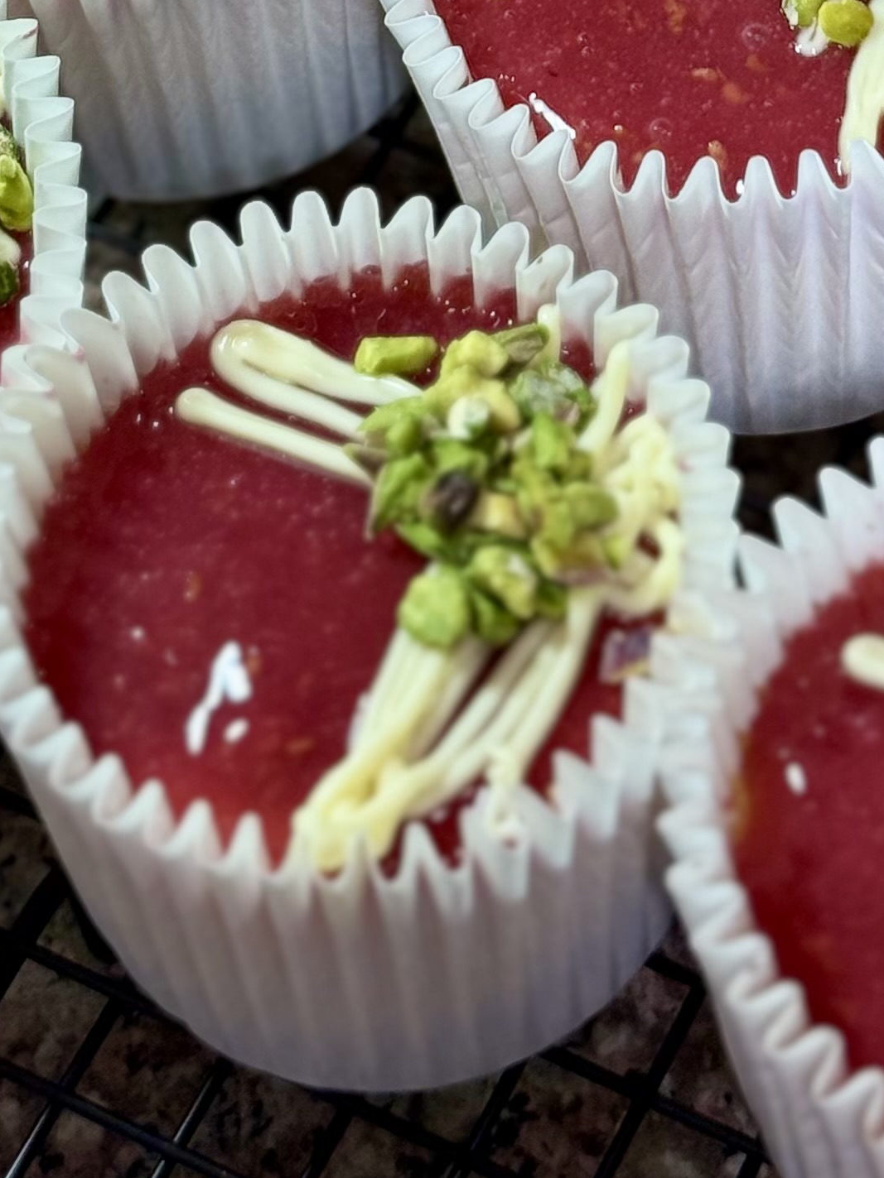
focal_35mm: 136
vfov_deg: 13.9
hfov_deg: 10.9
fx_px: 4631
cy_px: -400
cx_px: 529
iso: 100
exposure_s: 1/49
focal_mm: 6.76
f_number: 1.78
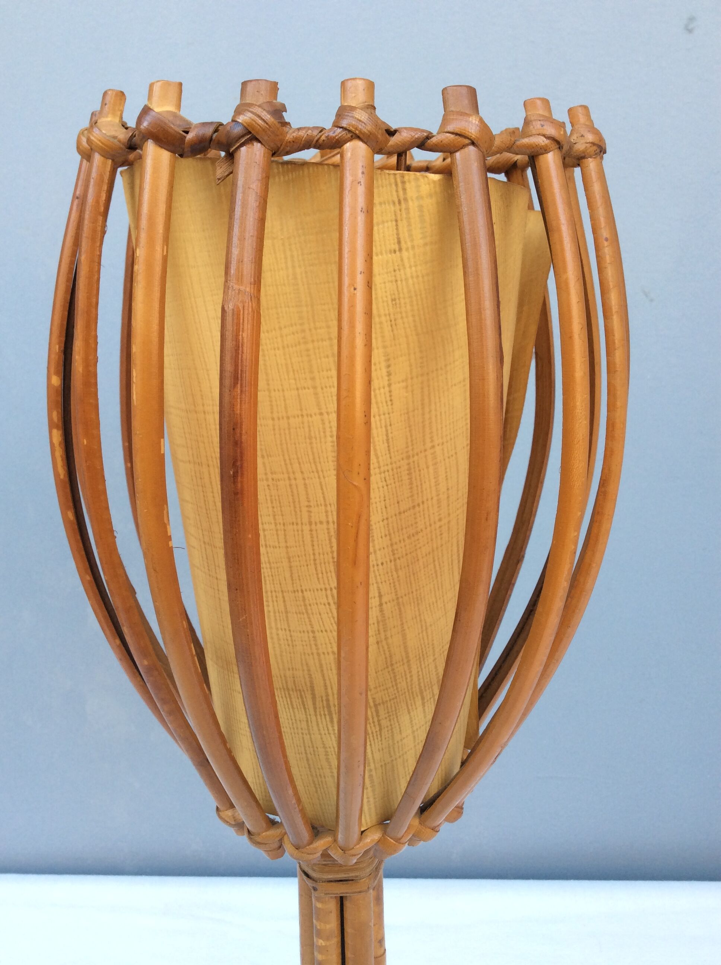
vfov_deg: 56.9
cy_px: 482
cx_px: 360
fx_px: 891
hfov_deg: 44.1
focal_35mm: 32
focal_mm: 3.3
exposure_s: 1/100
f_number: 2.4
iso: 32
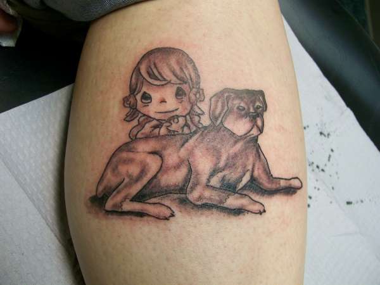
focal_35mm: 36
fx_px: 395
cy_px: 142
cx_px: 190
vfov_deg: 39.7
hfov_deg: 51.4
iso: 137
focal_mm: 6
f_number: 2.7
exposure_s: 1/32
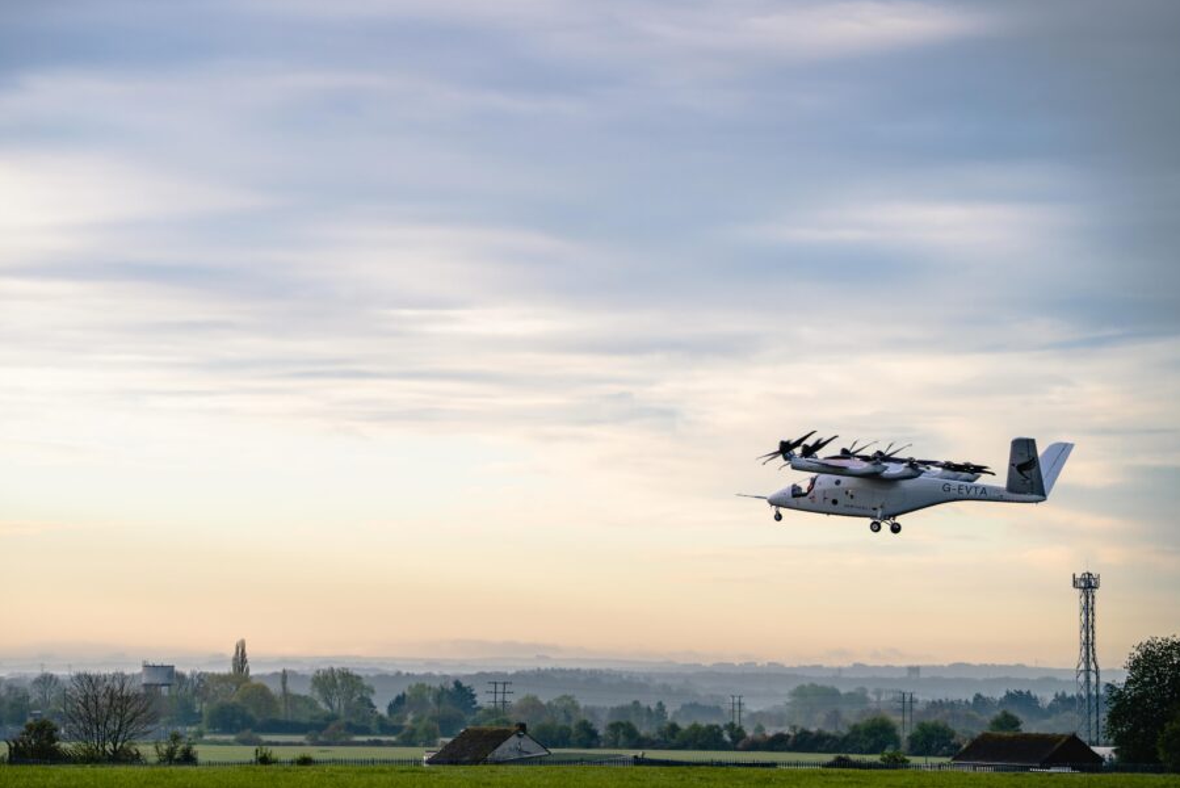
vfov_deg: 8.4
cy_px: 401
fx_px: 5377
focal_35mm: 164
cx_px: 524
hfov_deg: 12.5
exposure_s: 1/500
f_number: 4.5
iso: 100
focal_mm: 144
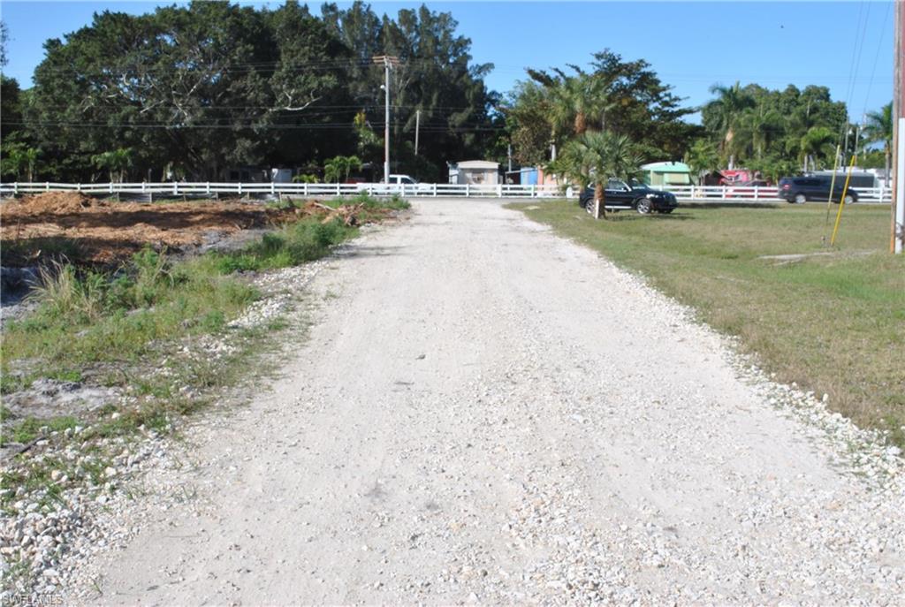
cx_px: 452
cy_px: 304
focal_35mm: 44
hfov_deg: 44.9
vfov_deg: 31.0
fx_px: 1096
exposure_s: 1/100
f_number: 5
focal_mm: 29
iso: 200
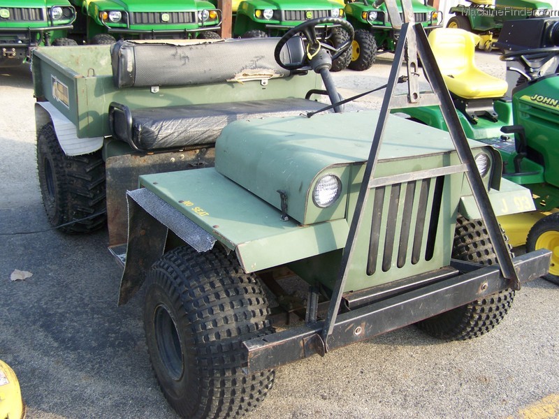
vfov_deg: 37.7
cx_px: 280
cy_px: 210
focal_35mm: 38
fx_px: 614
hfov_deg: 49.0
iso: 64
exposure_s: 1/160
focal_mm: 6.3
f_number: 2.8
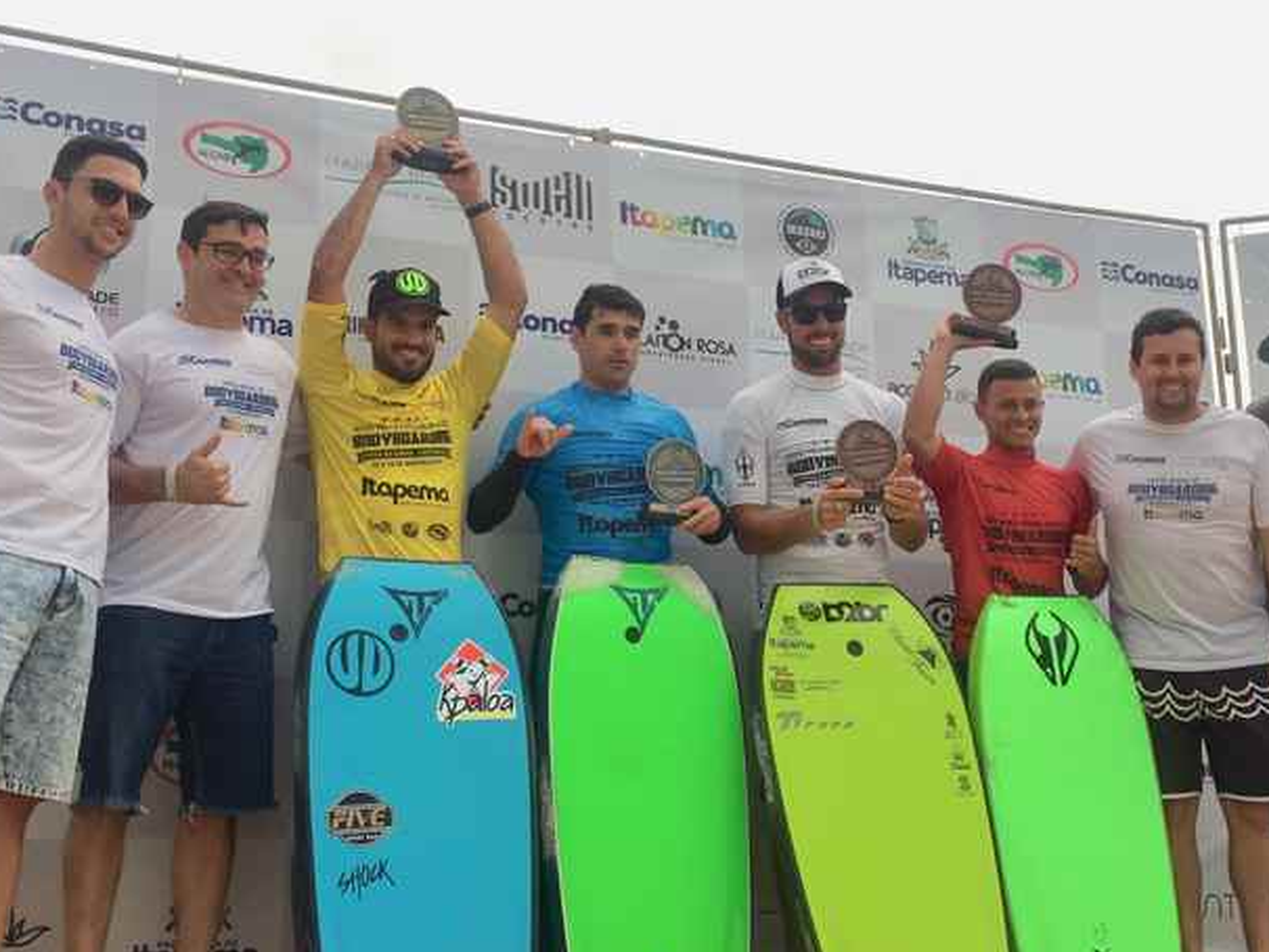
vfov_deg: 29.7
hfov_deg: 38.8
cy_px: 471
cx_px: 710
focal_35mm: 49
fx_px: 1797
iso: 32
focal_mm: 4.15
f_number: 2.2
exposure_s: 1/123
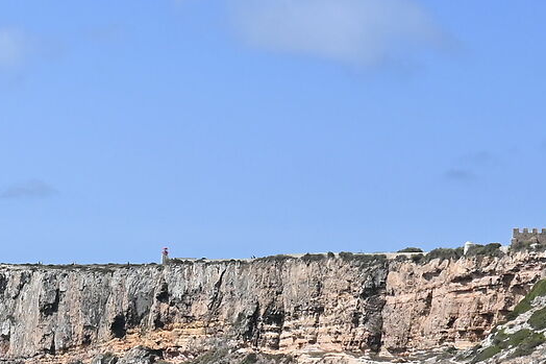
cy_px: 308
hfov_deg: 17.1
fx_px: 1668
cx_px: -225
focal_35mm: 110
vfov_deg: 12.4
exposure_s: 1/250
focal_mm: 16
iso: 100
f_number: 10
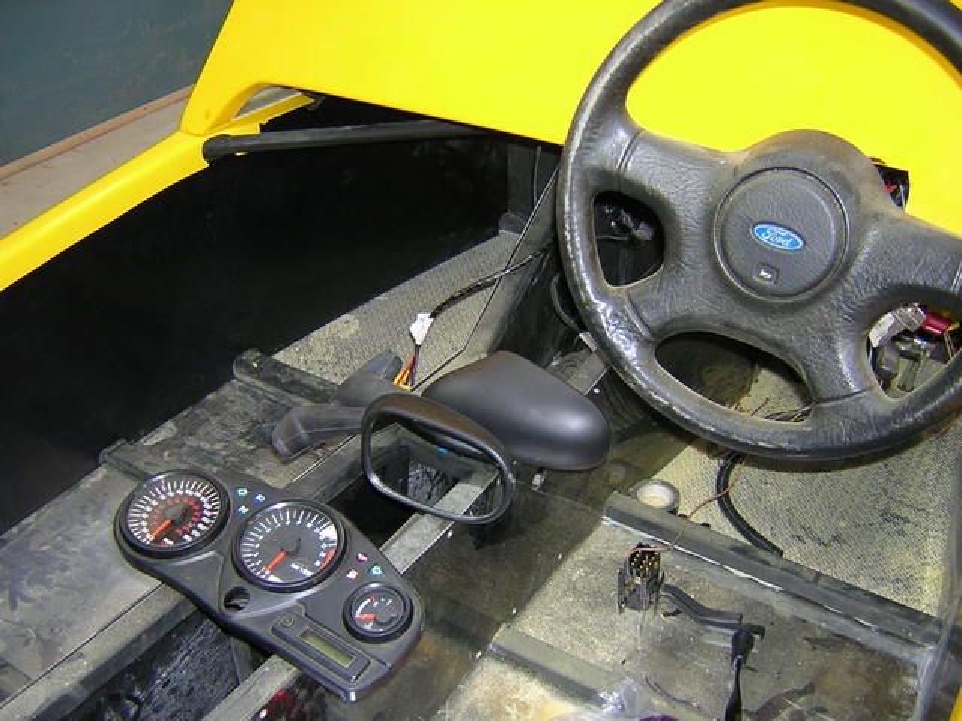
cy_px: 360
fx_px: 1000
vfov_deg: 39.7
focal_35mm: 36
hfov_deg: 51.4
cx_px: 481
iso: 120
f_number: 2.6
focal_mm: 4.7
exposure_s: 1/60.1
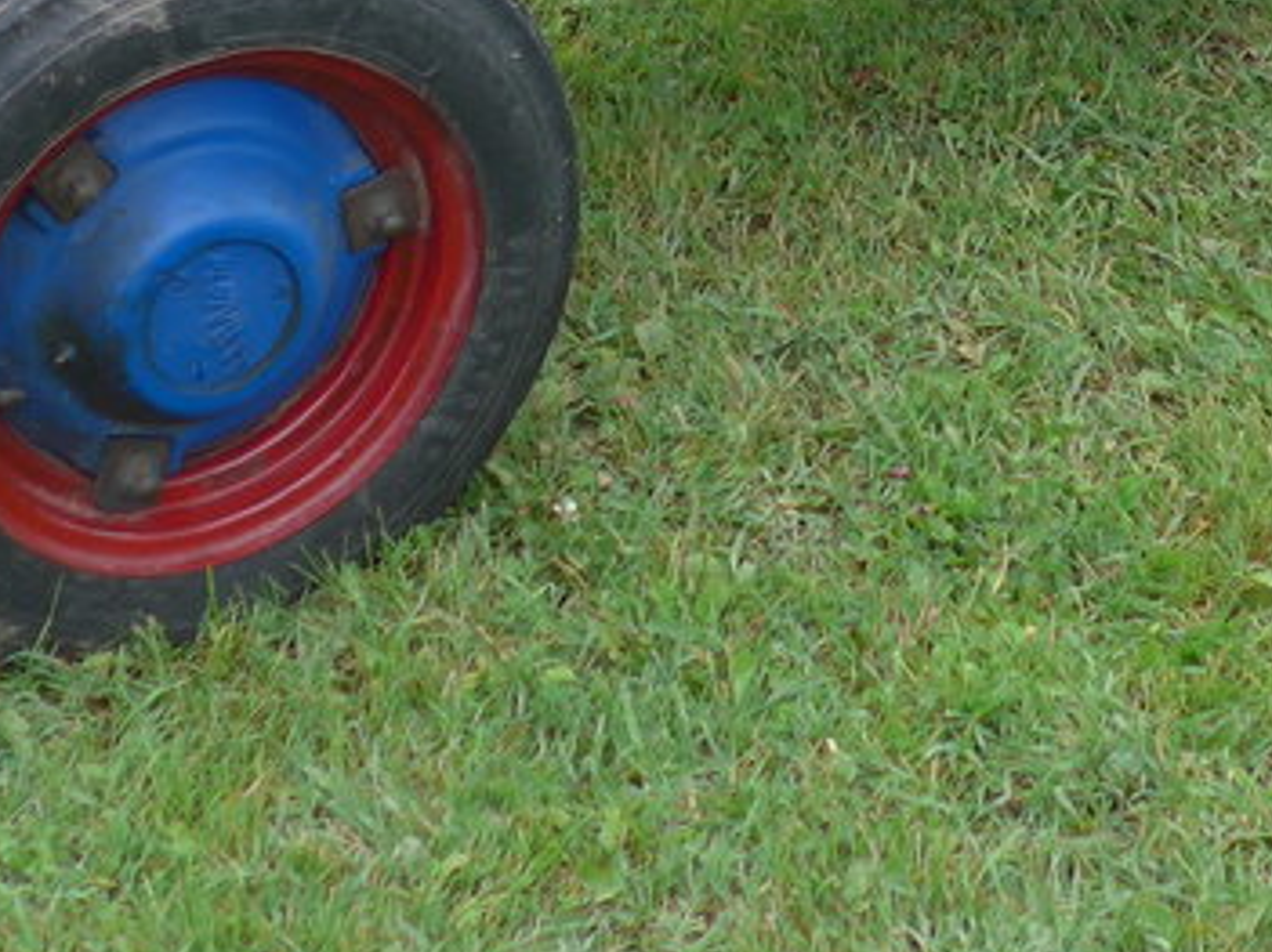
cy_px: -644
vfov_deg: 11.4
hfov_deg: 15.9
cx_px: 1026
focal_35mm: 123
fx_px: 4518
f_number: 2.8
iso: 80
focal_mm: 7.5
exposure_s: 1/320
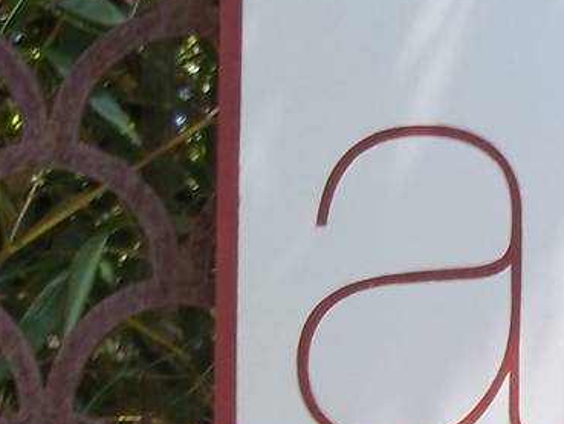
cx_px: 640
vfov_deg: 9.4
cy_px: 432
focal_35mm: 156
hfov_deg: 12.4
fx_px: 2543
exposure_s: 1/160
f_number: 3.1
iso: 80
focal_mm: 6.5
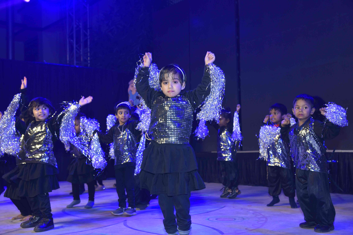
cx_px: 176
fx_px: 471
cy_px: 118
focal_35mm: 48
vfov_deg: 28.1
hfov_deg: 41.1
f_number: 5
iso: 400
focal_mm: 48
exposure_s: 1/160
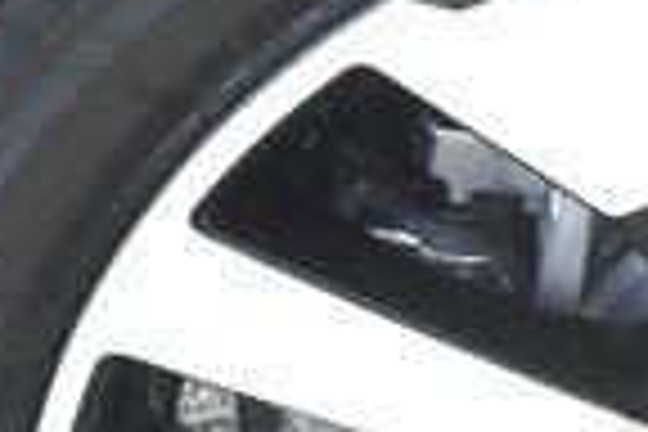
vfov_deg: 4.5
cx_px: 868
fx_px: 5508
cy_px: 353
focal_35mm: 306
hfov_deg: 6.7
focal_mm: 46
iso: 400
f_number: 8
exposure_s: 1/250
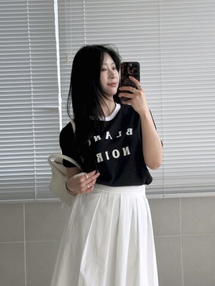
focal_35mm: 48
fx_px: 398
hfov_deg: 30.3
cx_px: 108
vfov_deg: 39.7
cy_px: 143
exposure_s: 1/380
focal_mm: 6.86
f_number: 1.78
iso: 64
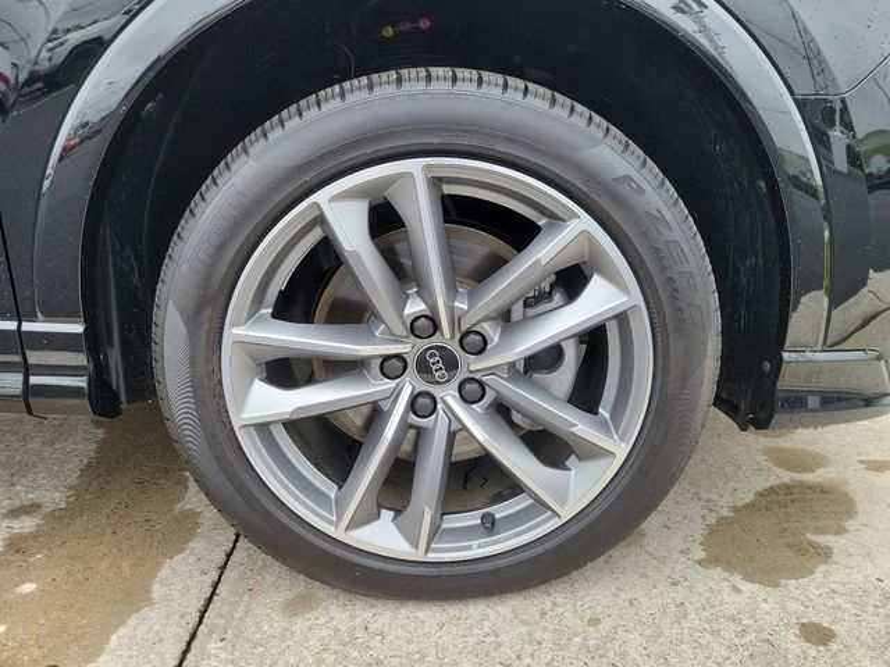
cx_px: 445
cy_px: 334
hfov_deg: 67.3
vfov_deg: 53.1
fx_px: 668
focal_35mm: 26
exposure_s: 1/156
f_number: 1.8
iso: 50
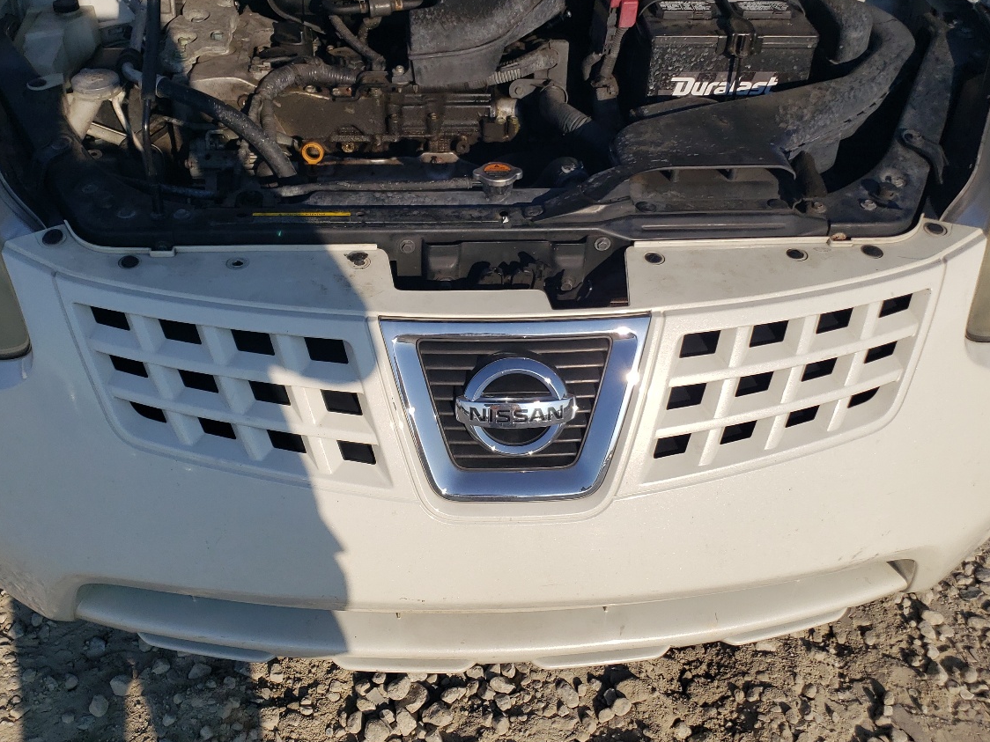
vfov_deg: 38.5
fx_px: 1058
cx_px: 474
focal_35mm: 37
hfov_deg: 50.1
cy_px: 304
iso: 50
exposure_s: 1/10000
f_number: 1.5
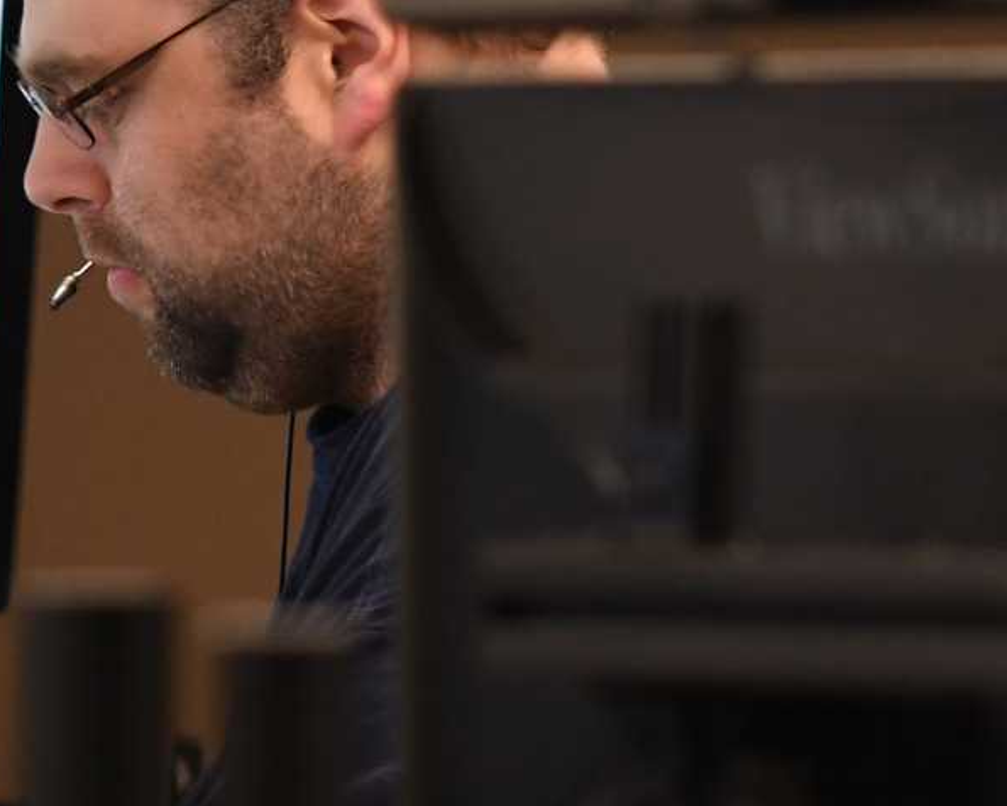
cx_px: -344
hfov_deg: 3.1
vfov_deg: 2.5
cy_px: 69
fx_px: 18776
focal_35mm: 630
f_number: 3.2
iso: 2000
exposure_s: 1/200
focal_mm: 130
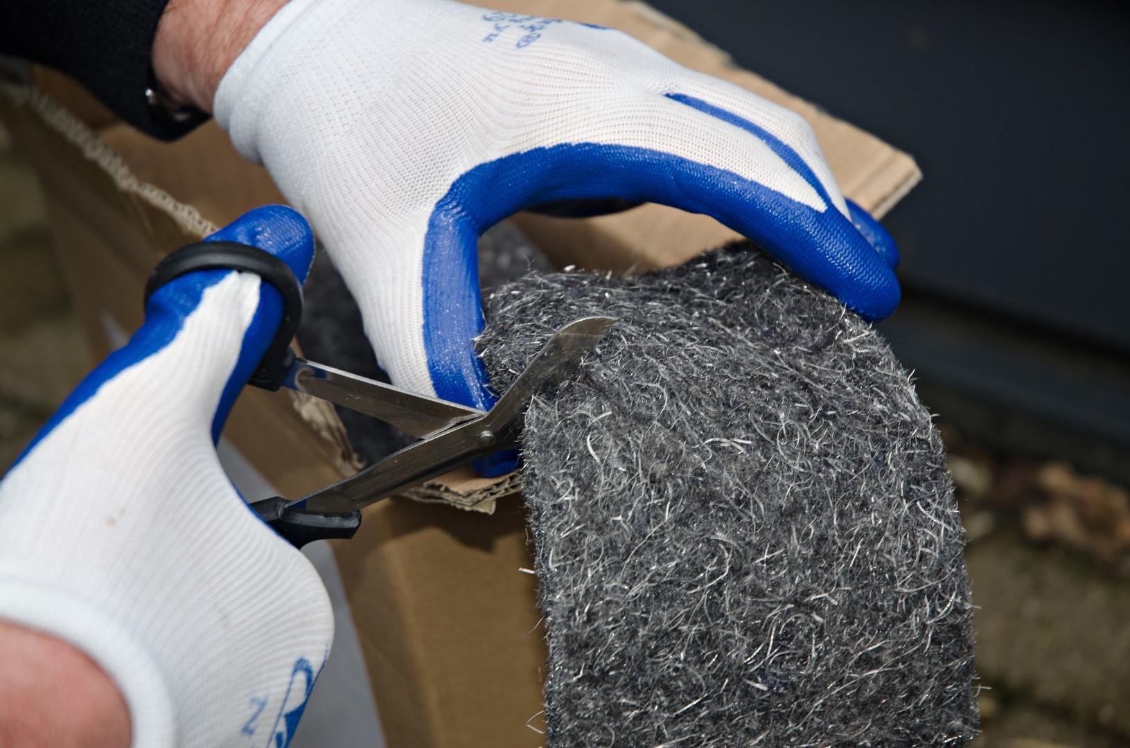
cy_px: 374
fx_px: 2913
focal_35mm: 93
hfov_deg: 22.0
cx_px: 565
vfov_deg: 14.6
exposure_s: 1/250
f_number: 4.5
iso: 160
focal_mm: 62
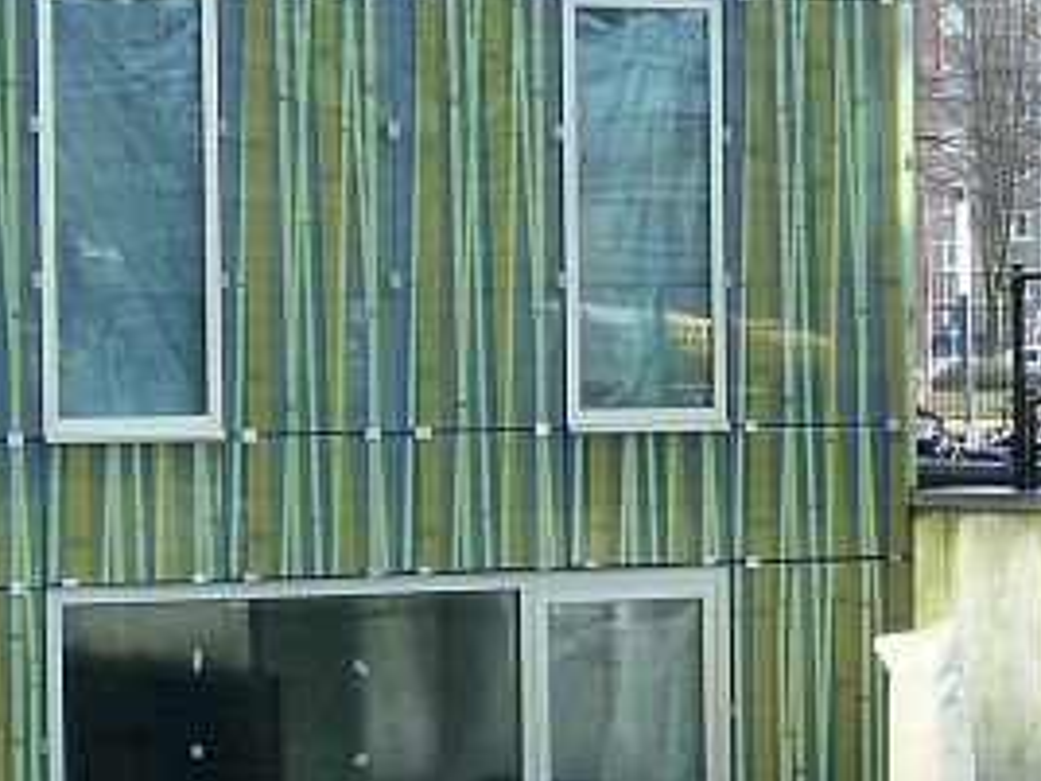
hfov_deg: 9.6
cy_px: 536
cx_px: 1709
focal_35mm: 199
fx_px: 5984
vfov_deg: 7.5
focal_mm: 8.5
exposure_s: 1/80
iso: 125
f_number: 3.8
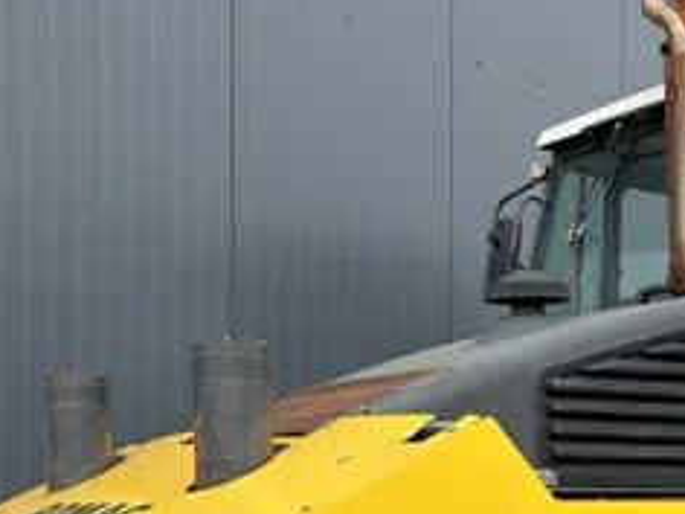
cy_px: 572
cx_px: 546
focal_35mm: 65
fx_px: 1286
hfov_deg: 29.2
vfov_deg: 21.4
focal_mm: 6.76
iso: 64
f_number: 1.78
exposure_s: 1/875
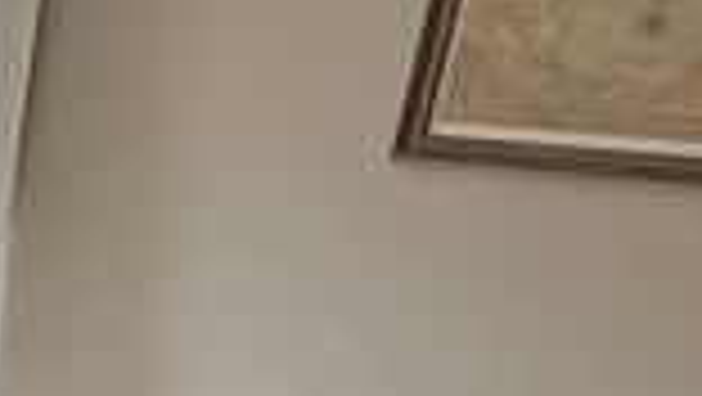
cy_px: 567
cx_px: -900
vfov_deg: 11.7
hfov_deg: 14.9
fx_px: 1863
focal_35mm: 100
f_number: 2.2
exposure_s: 1/213
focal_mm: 2.22
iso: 40
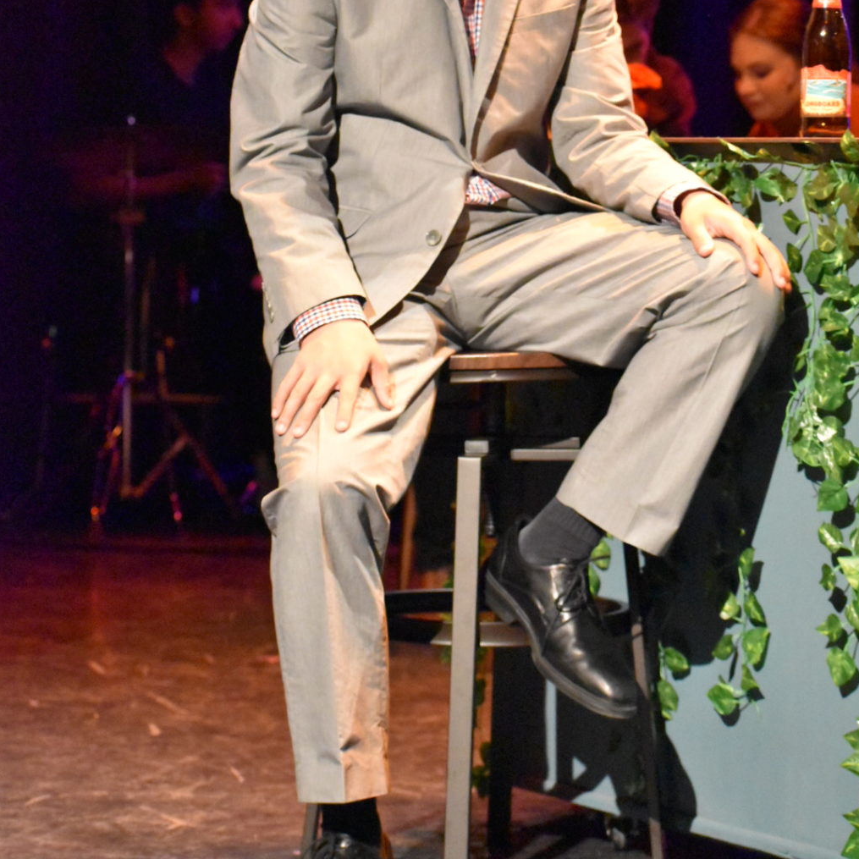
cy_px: 250
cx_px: 432
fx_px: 3790
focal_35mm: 135
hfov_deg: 12.9
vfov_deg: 12.9
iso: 12800
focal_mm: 70
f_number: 4.5
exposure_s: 1/250
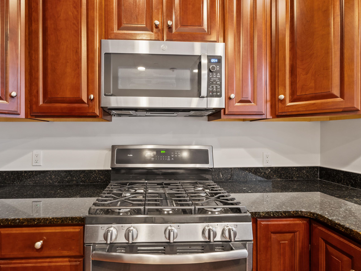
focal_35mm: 18
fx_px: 188
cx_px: 159
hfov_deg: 87.4
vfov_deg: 71.6
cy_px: 138
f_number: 8
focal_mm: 16
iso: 100
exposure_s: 13
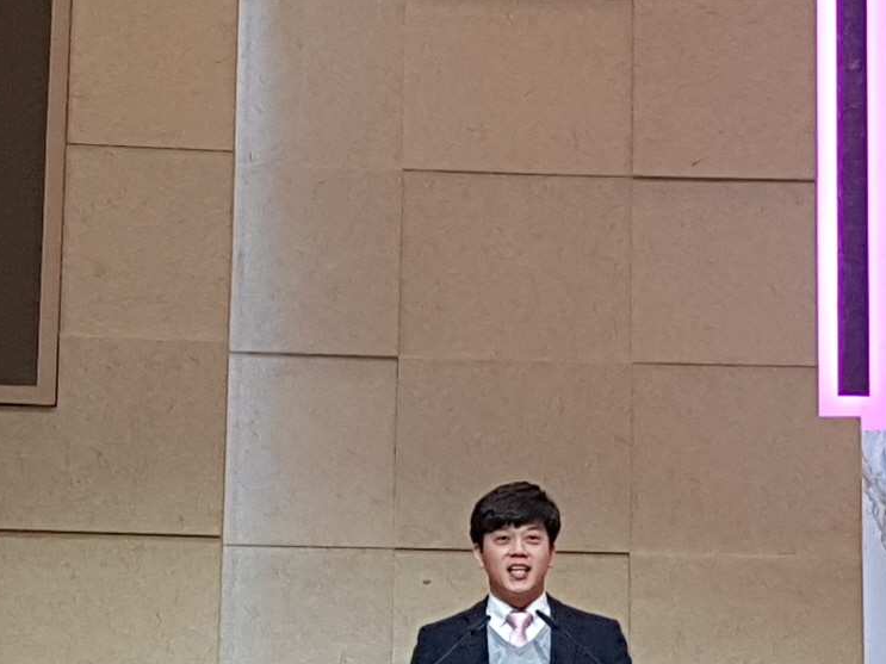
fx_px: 896
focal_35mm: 35
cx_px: 543
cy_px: 405
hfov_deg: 52.2
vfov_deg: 40.5
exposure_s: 1/60
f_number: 1.7
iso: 80
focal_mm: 4.2
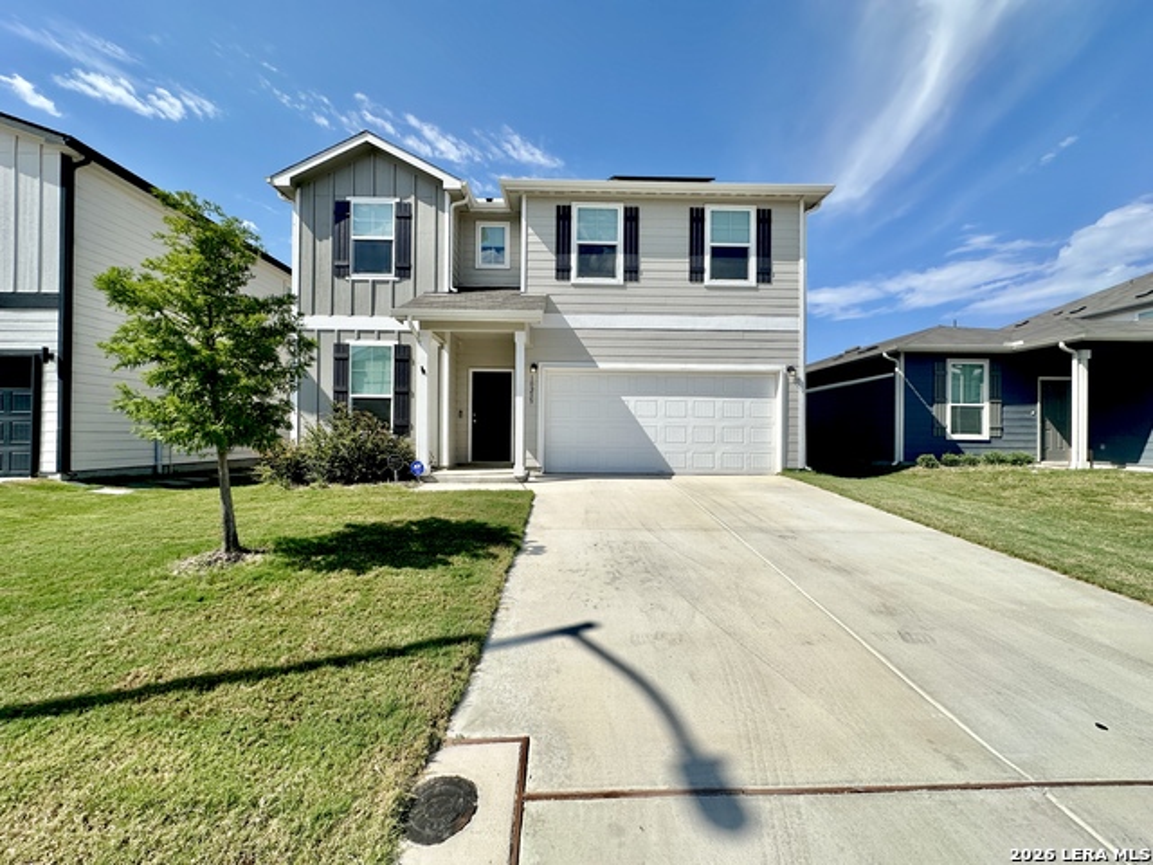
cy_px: 432
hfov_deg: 102.1
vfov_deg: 85.7
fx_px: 466
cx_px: 576
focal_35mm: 14
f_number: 2.2
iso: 50
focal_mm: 2.22
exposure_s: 1/3861
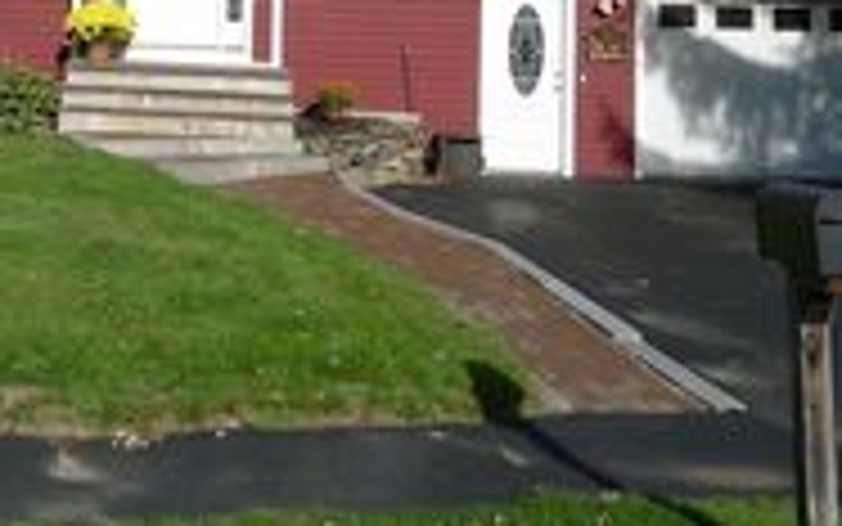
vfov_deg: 17.9
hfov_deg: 29.8
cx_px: 225
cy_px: -155
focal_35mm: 68
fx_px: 1561
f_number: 4
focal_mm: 5.1
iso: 80
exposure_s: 1/640
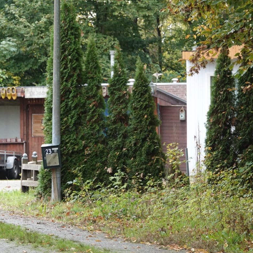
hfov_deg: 6.2
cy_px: 127
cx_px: 74
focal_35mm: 283
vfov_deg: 6.2
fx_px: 2340
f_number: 4
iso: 800
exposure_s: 1/320
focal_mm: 81.1
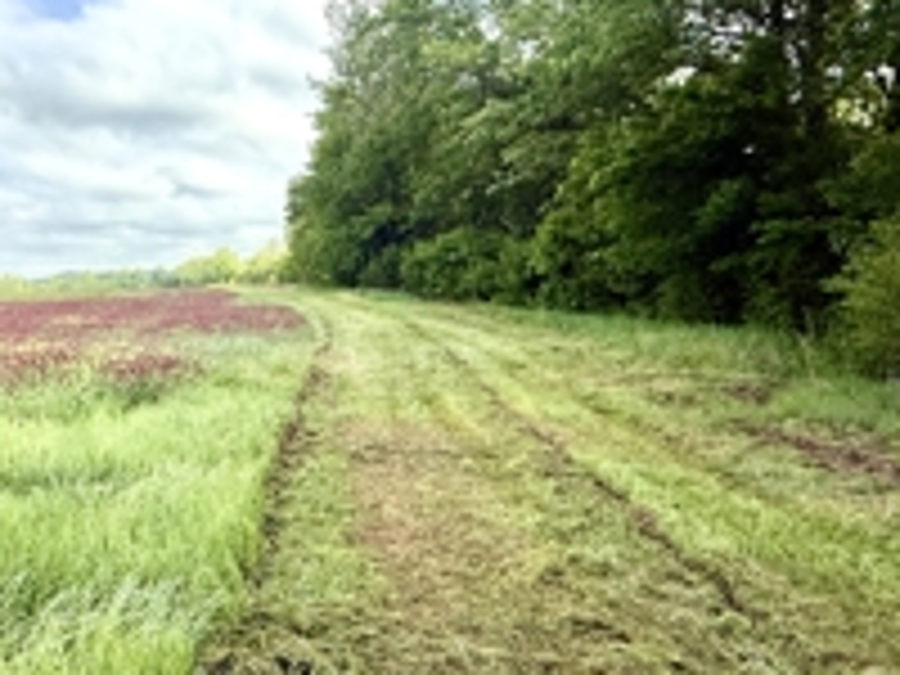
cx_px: 194
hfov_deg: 59.0
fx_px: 728
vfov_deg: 49.7
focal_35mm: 28
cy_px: 320
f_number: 2.2
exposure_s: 1/1399
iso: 50
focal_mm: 2.22
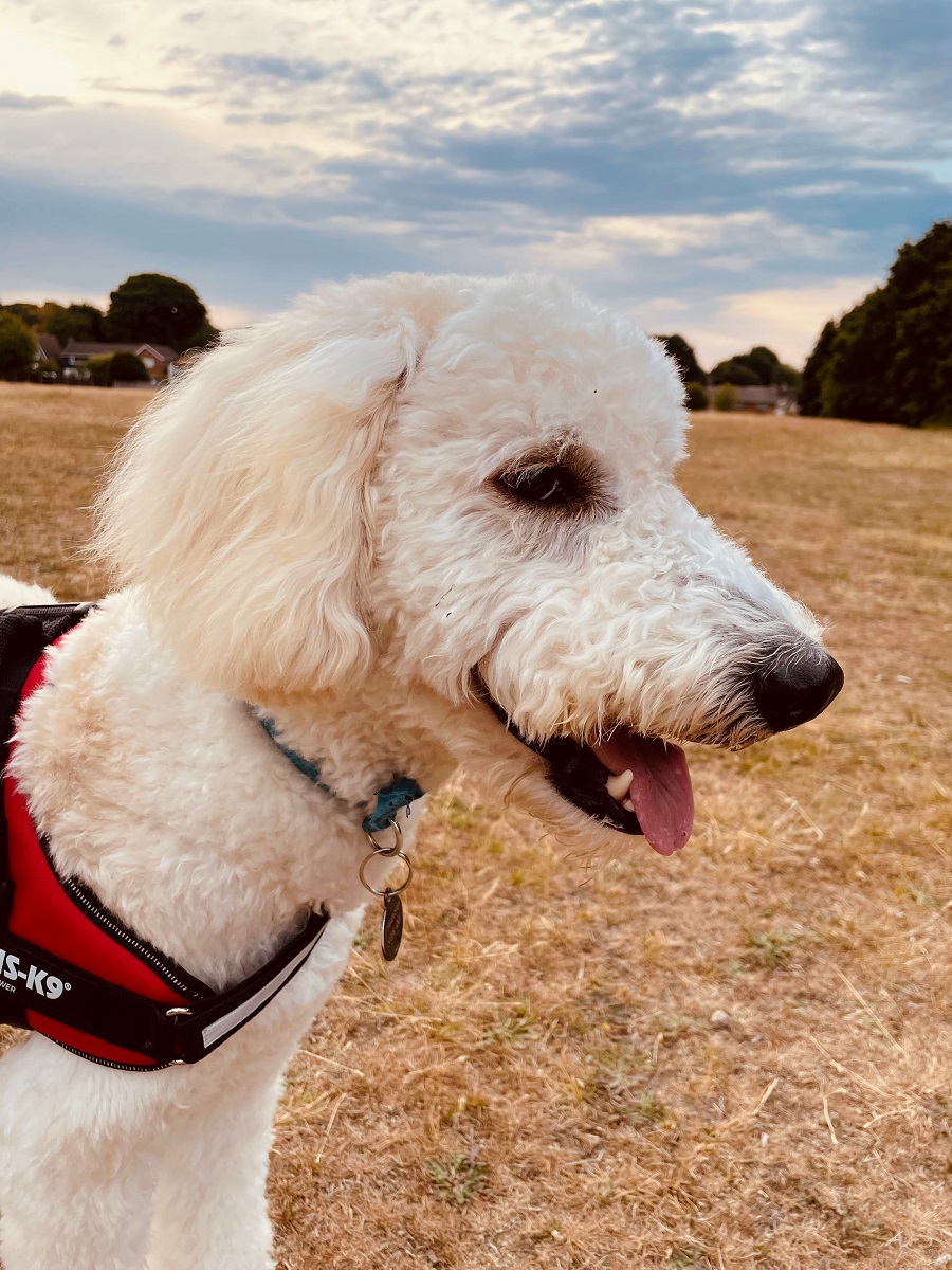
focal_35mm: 26
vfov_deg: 67.3
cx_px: 476
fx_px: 953
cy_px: 635
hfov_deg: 53.1
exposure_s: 1/690
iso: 32
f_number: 1.6
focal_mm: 4.2
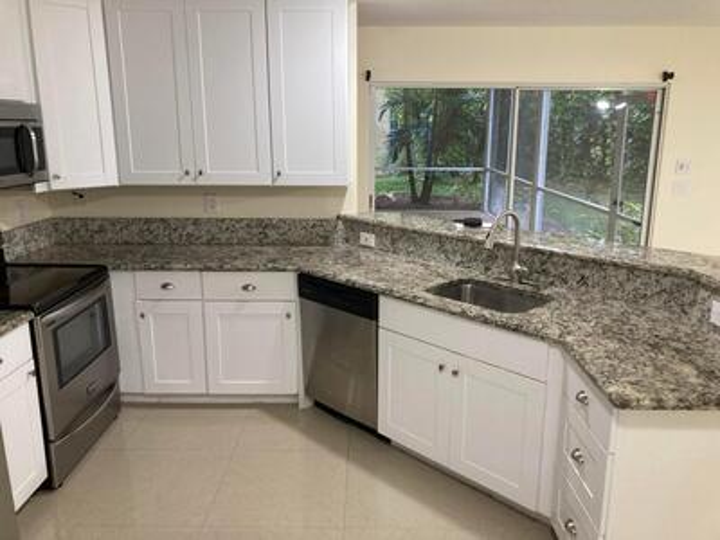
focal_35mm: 28
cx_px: 360
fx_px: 582
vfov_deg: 49.7
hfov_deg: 63.4
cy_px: 270
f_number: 1.8
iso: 160
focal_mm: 3.99
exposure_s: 1/60
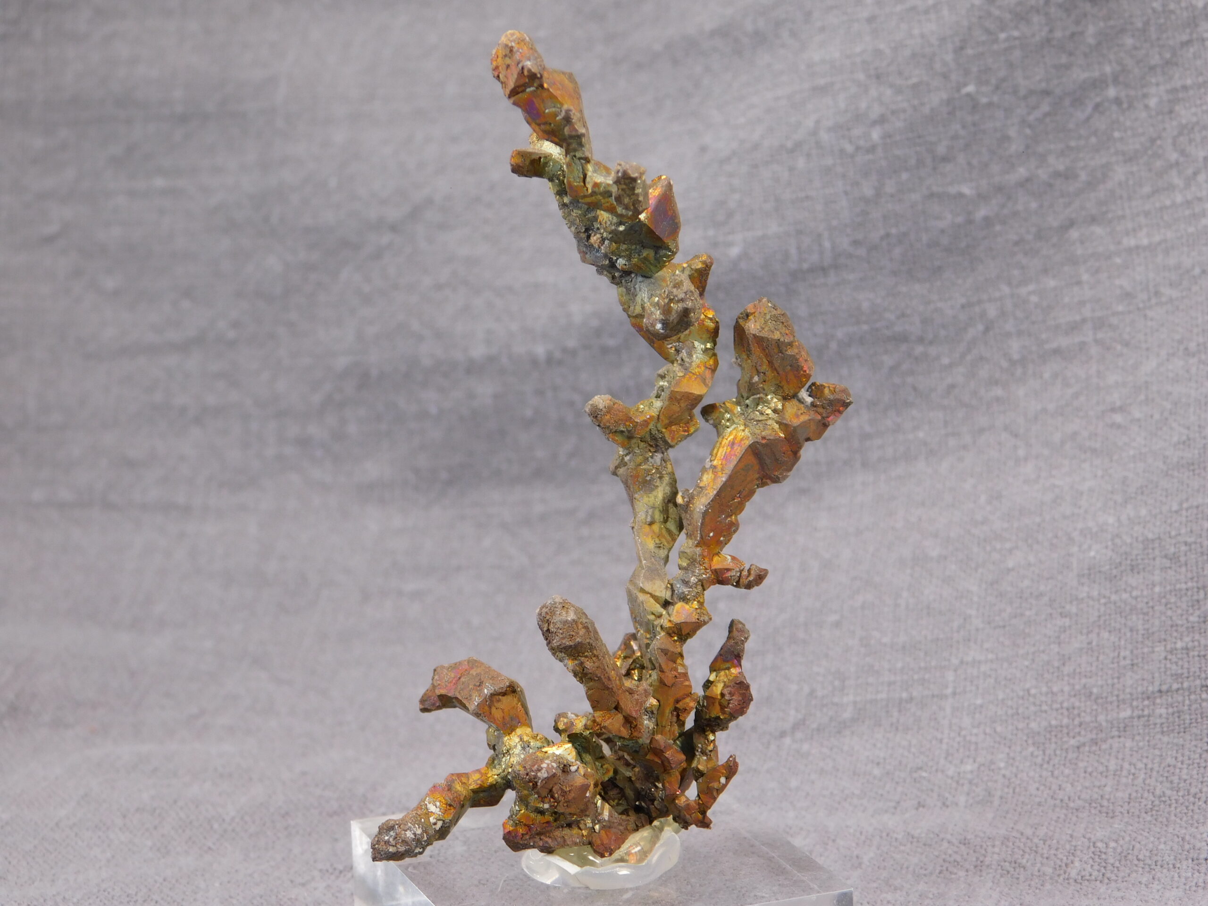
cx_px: 604
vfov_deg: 16.2
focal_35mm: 91
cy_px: 453
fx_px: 3176
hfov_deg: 21.5
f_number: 4.5
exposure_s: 1/60
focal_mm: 16.1
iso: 125
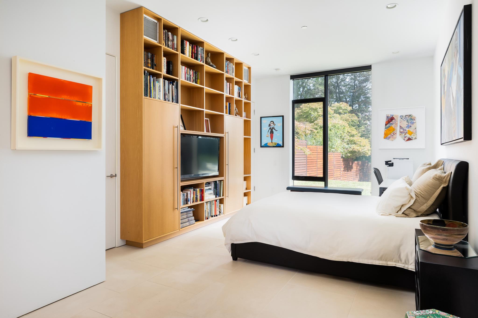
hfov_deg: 78.6
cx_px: 239
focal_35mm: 22
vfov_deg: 57.2
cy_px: 159
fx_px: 292
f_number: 10
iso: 800
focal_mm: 22
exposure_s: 1/250
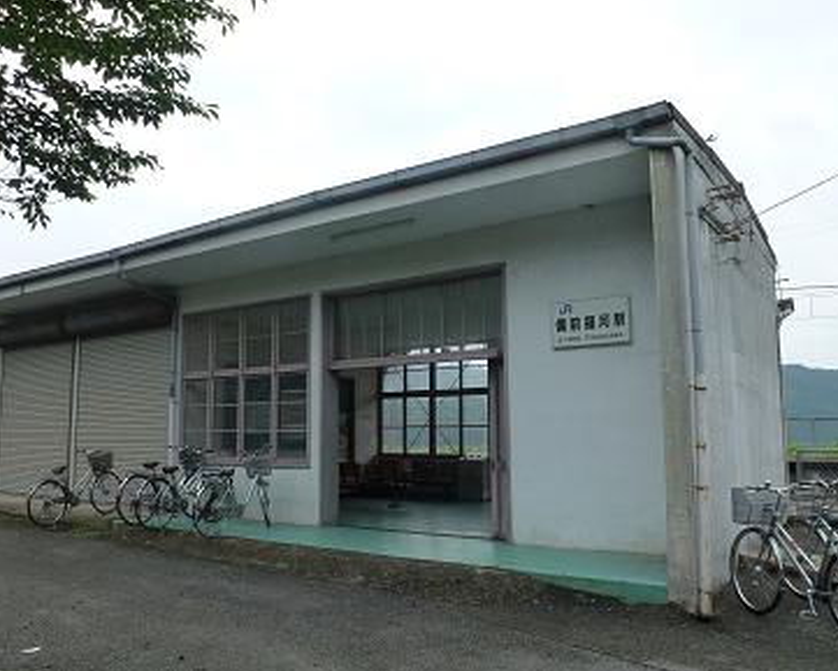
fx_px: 695
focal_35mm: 28
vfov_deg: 51.5
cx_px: 351
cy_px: 358
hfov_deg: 61.8
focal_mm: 4.3
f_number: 4
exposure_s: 1/500
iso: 160
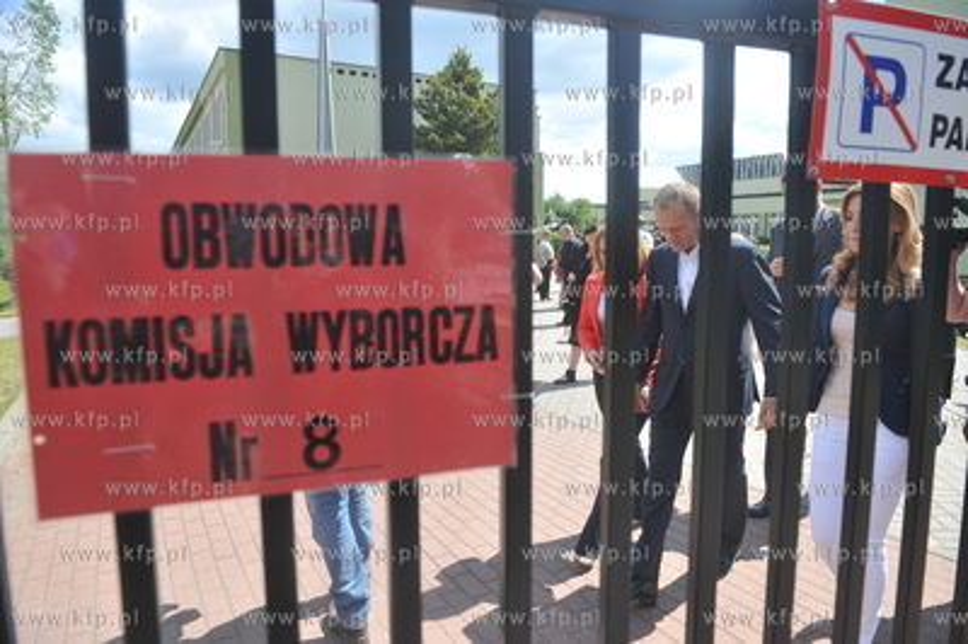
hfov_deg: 73.8
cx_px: 484
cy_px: 322
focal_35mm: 24
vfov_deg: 53.1
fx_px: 645
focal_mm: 24
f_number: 5.6
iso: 400
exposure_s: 1/1250
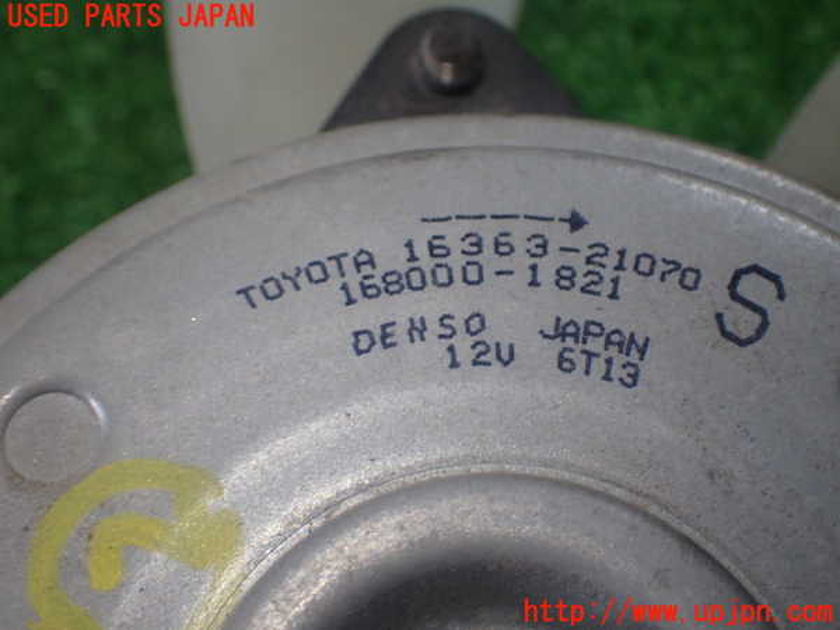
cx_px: 420
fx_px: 1141
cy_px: 315
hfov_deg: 40.4
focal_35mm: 47
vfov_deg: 30.9
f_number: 3.1
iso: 200
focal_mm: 8.4
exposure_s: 1/100
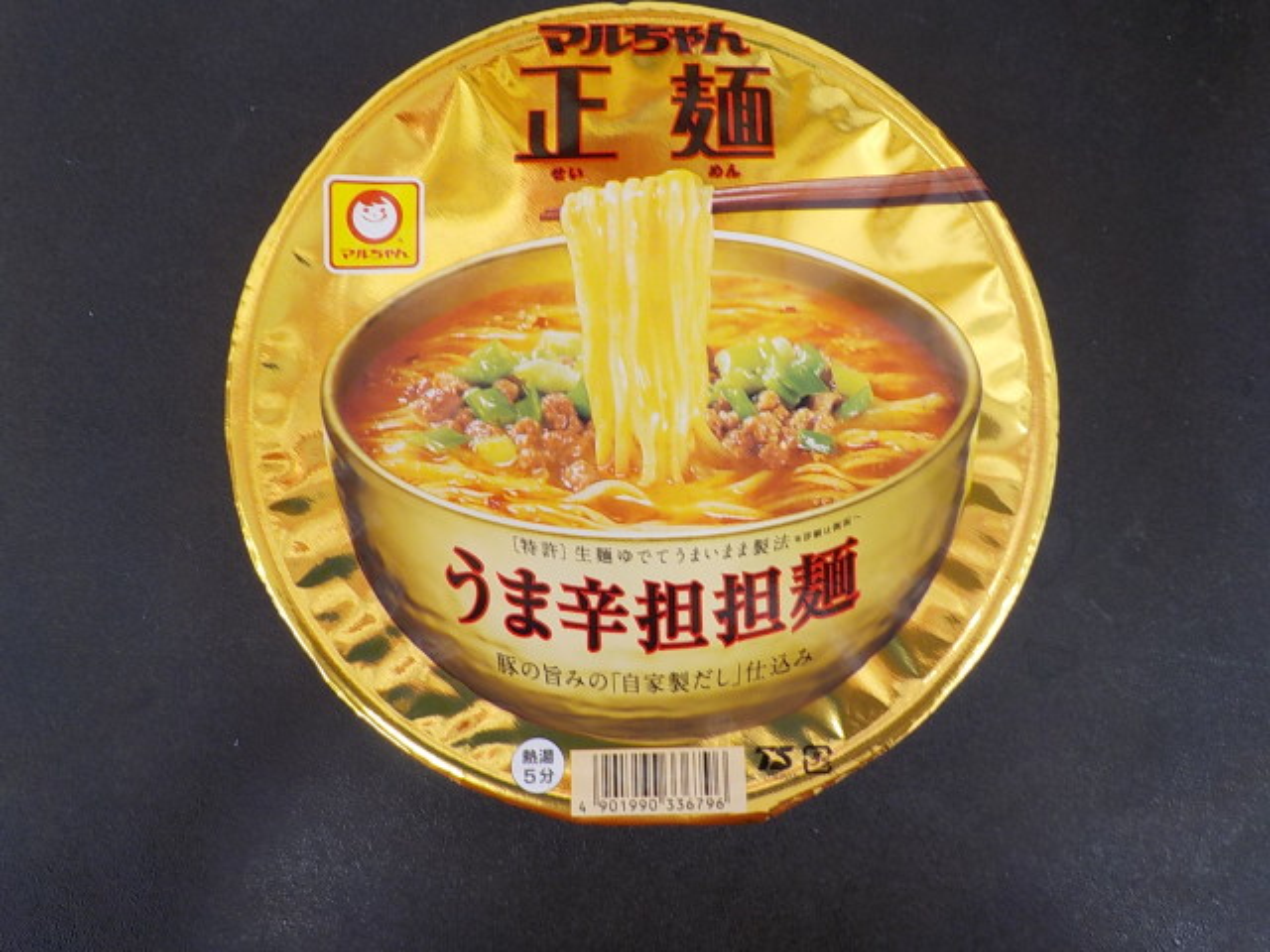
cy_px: 476
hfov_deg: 60.0
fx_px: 1101
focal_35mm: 30
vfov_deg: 46.8
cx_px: 635
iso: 125
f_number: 3.3
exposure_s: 1/30
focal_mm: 4.1
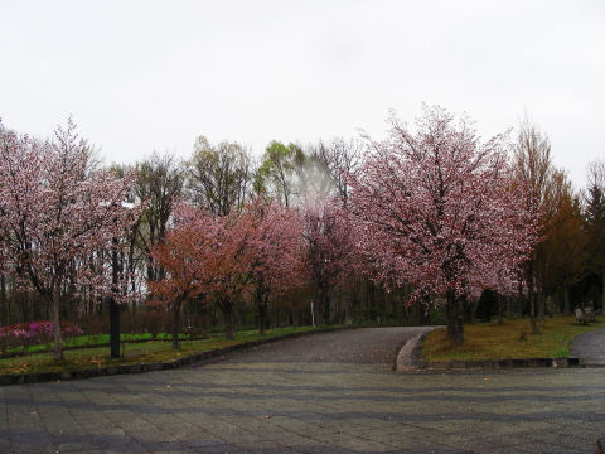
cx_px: 302
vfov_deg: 37.7
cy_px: 227
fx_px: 664
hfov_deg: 49.0
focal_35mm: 38
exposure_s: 1/113
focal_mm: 6.3
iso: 50
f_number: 4
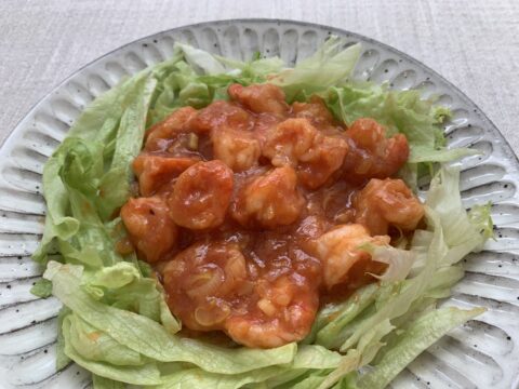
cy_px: 194
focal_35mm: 26
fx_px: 390
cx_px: 260
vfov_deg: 53.1
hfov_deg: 67.3
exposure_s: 1/121
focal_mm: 4.25
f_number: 1.8
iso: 32
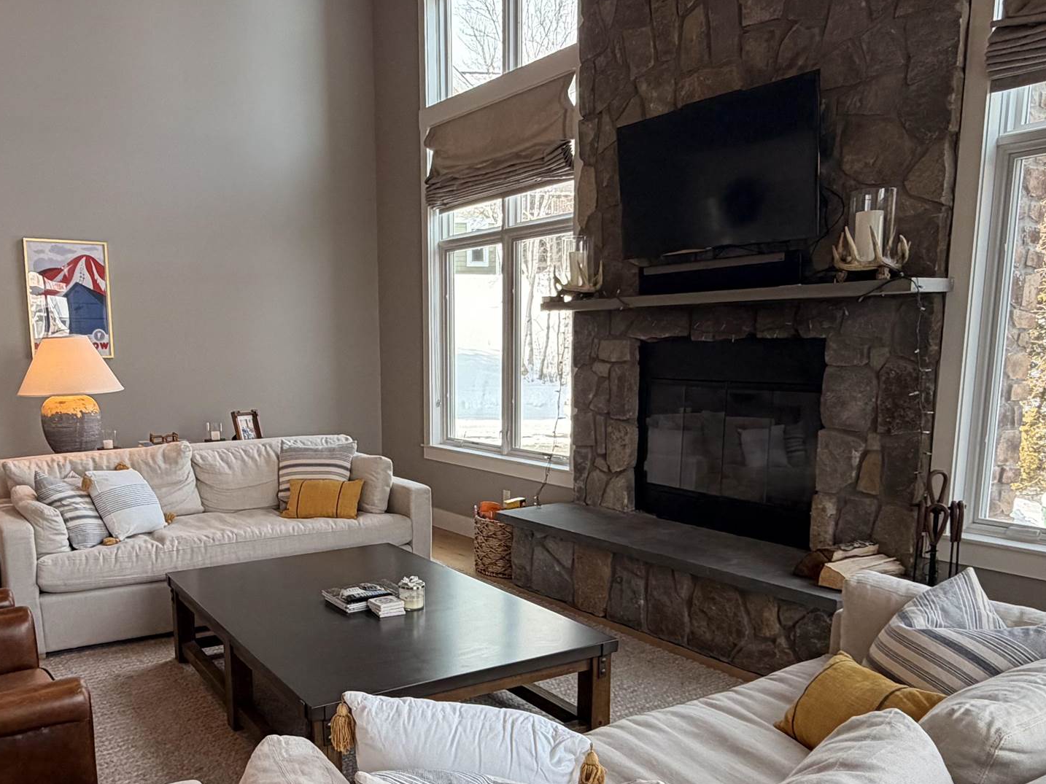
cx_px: 424
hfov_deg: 59.5
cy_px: 495
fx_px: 906
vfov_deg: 46.3
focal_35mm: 30
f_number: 2.2
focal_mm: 2.22
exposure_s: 1/120
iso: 100
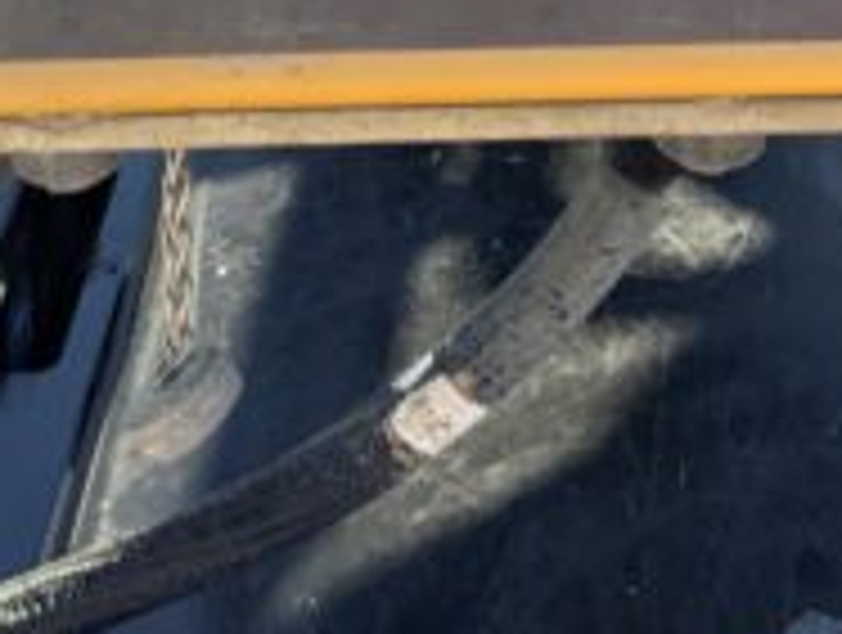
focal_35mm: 99
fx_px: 2413
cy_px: -409
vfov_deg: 13.8
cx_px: 549
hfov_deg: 19.7
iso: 16
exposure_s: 1/232
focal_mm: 3
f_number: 1.8
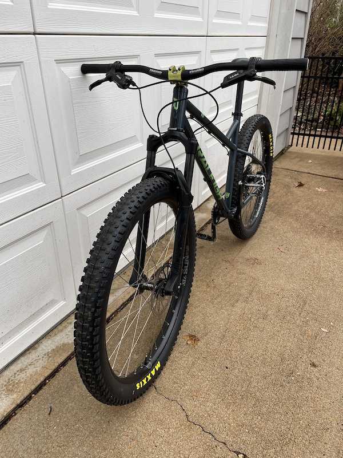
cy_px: 229
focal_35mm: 26
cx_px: 172
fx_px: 344
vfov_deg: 67.3
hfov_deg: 53.1
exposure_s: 1/287
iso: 32
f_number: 1.6
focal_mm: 4.2
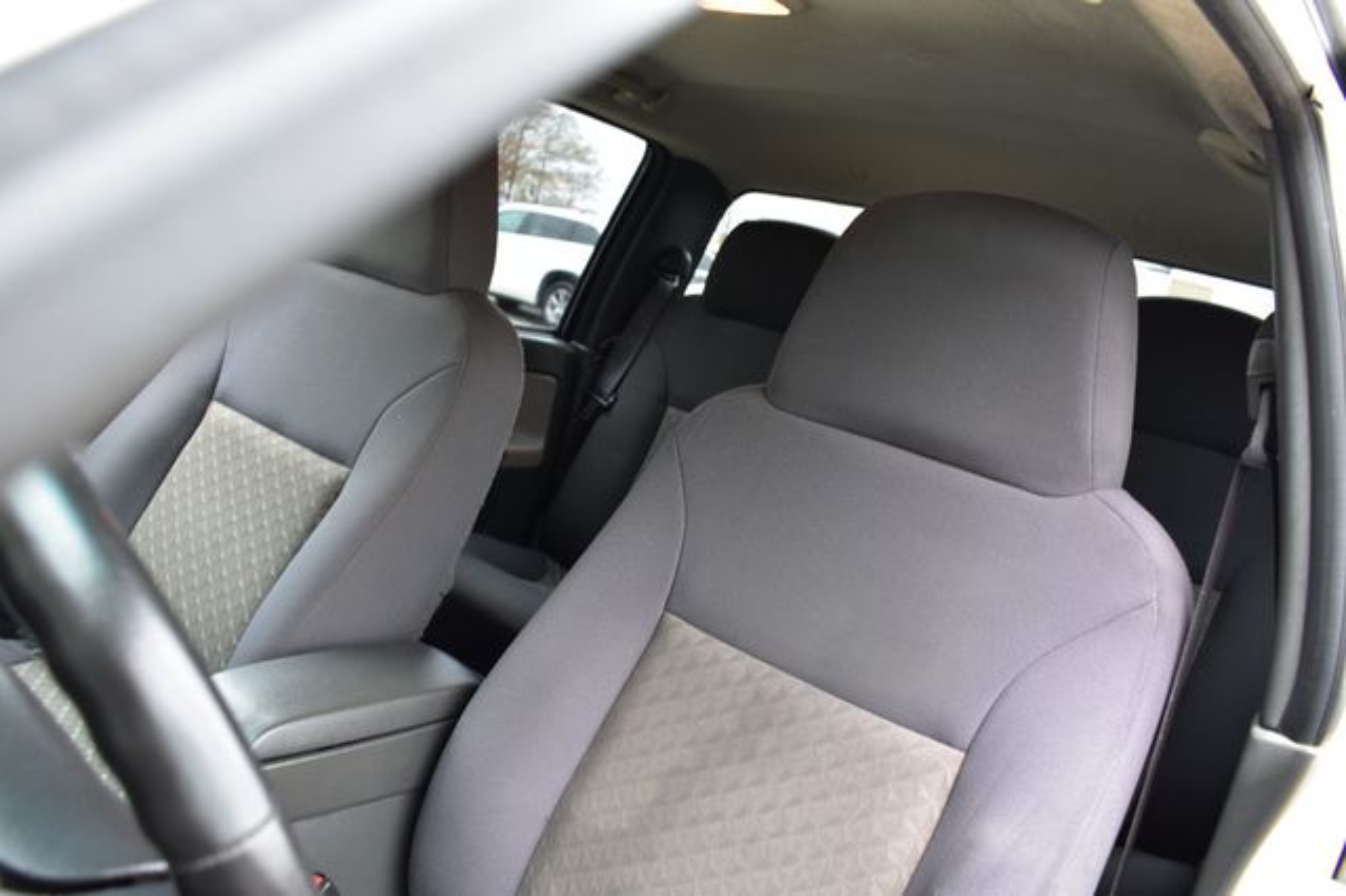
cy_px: 448
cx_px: 673
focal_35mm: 30
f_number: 6.3
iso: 400
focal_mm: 20
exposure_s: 1/15
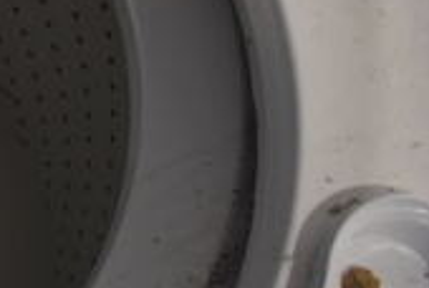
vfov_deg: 14.1
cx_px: -331
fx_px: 1158
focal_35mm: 97
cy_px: 58
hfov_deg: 17.3
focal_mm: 18
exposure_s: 1/160
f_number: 3.5
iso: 800
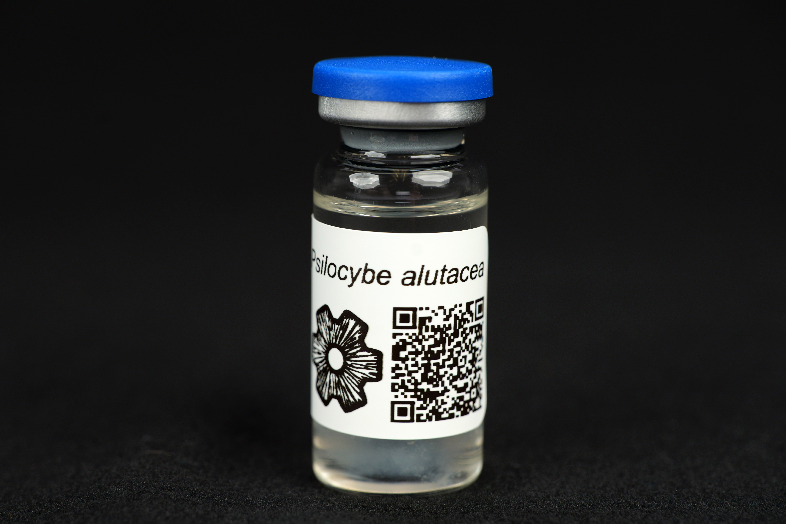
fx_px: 1637
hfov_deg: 27.0
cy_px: 262
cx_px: 393
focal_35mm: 75
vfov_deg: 18.2
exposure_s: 1/60
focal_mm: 75
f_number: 8
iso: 100
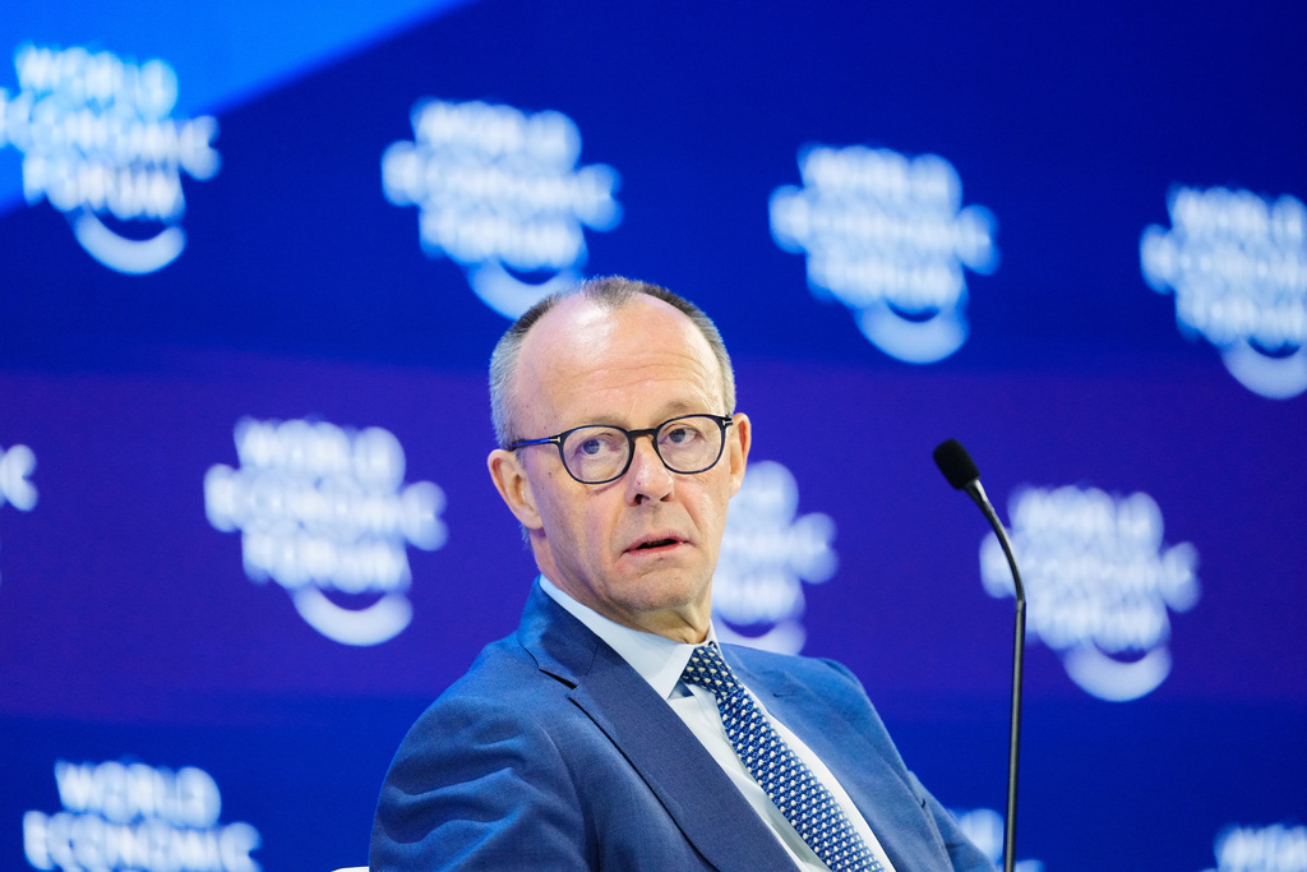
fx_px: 10892
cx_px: 654
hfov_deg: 6.9
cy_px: 436
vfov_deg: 4.6
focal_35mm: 300
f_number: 2.8
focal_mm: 300
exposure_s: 1/640
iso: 4000
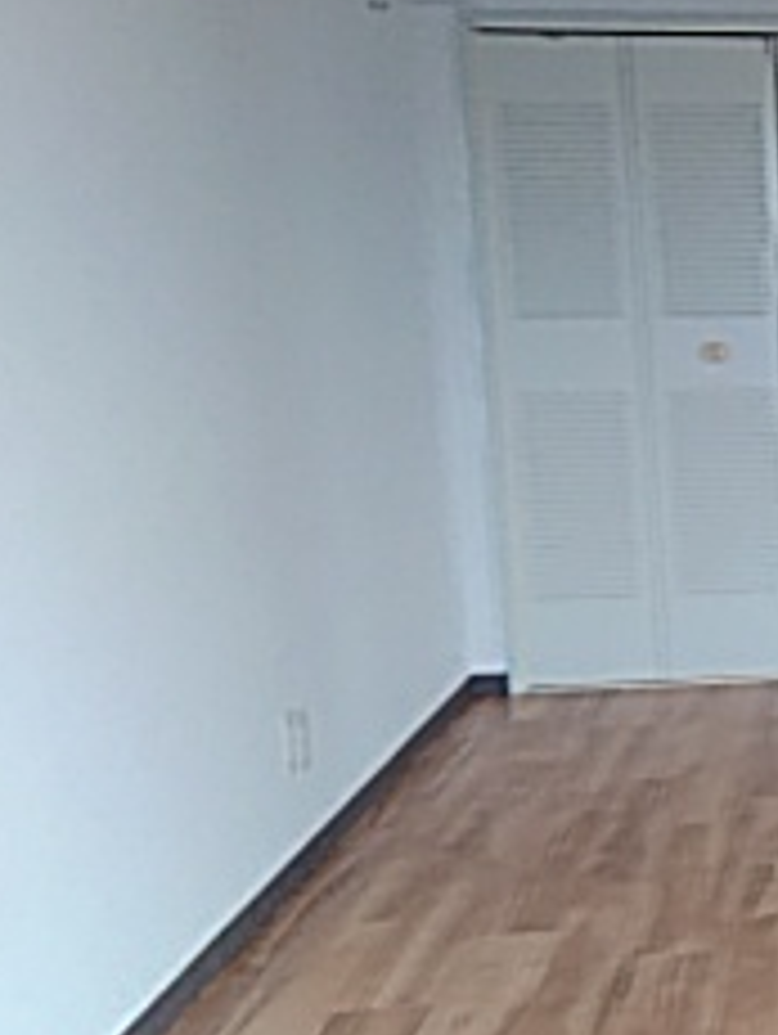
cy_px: 576
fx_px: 2243
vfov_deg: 25.9
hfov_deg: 16.8
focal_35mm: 75
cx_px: 1336
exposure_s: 1/60
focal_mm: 3.46
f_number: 2.2
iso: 271
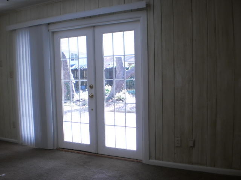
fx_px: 251
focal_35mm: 36
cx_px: 120
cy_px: 90
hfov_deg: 51.4
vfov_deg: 39.7
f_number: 3.1
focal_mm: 6.3
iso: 100
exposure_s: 1/30
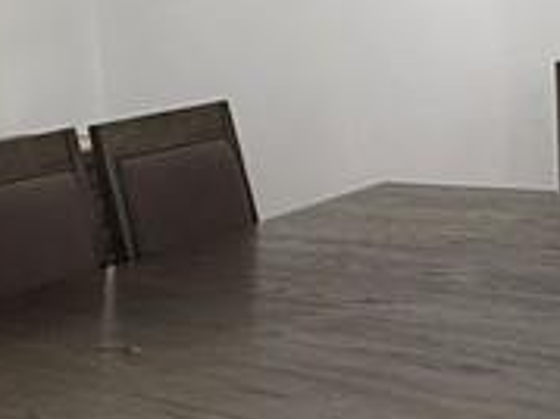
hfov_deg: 21.8
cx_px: -185
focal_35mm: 80
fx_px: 1293
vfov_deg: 17.8
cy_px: -31
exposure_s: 1/120
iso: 200
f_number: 2.2
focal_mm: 2.22
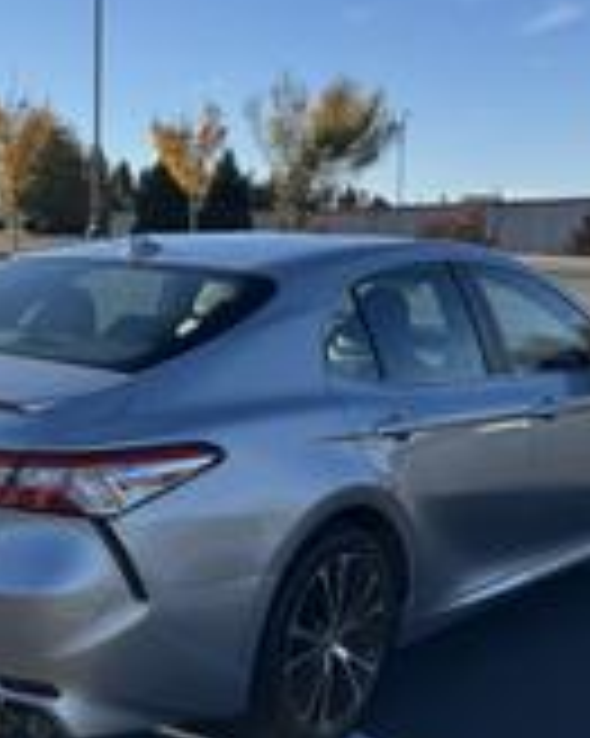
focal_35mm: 54
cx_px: 189
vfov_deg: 34.7
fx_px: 1180
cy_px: 418
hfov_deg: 27.9
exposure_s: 1/3802
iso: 80
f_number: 1.78
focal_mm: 6.76
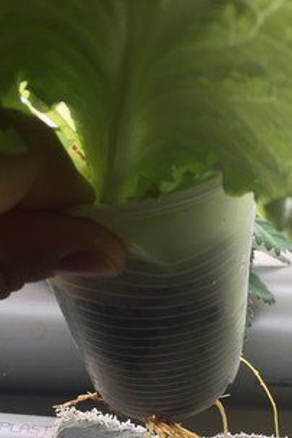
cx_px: 197
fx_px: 645
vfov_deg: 36.8
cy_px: 314
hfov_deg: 25.4
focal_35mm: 53
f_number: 2.2
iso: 40
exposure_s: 1/50
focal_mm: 4.15
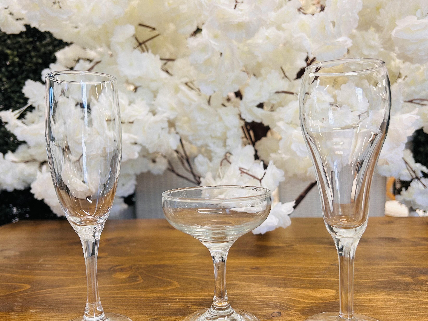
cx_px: 213
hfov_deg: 56.8
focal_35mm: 32
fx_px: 396
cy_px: 170
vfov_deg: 44.1
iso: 80
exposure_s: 1/120
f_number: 1.5
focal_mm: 5.7
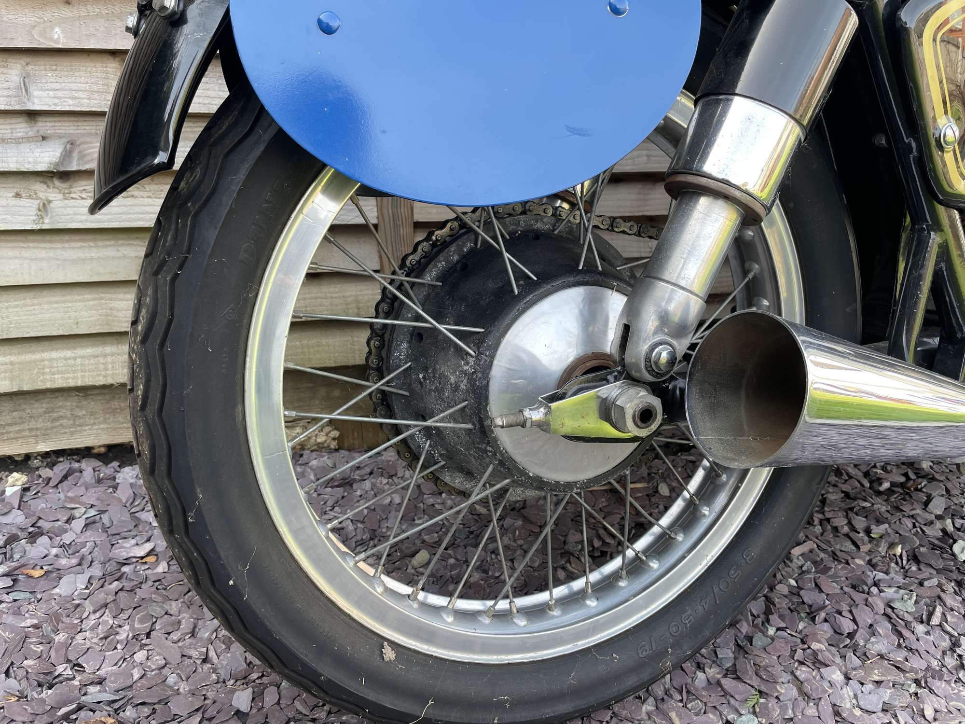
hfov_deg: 67.3
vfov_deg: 53.1
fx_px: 725
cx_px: 482
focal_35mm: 26
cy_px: 362
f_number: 1.6
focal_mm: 4.2
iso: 32
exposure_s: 1/121
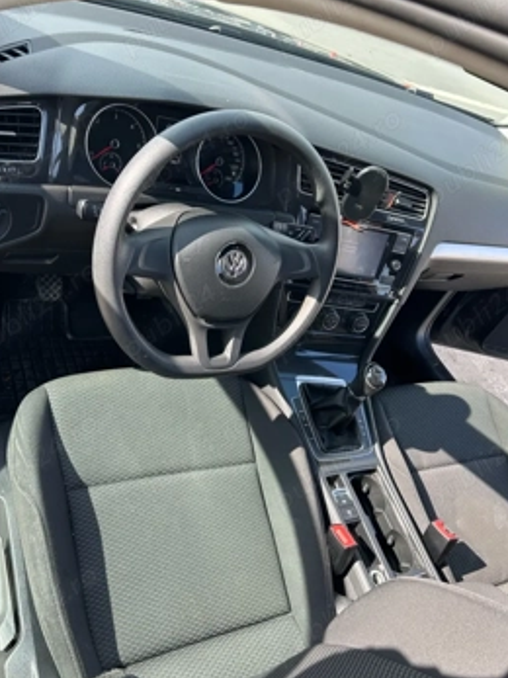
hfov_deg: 46.7
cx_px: 225
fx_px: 587
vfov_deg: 60.0
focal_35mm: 30
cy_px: 334
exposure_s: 1/486
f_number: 1.5
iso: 50
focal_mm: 5.7
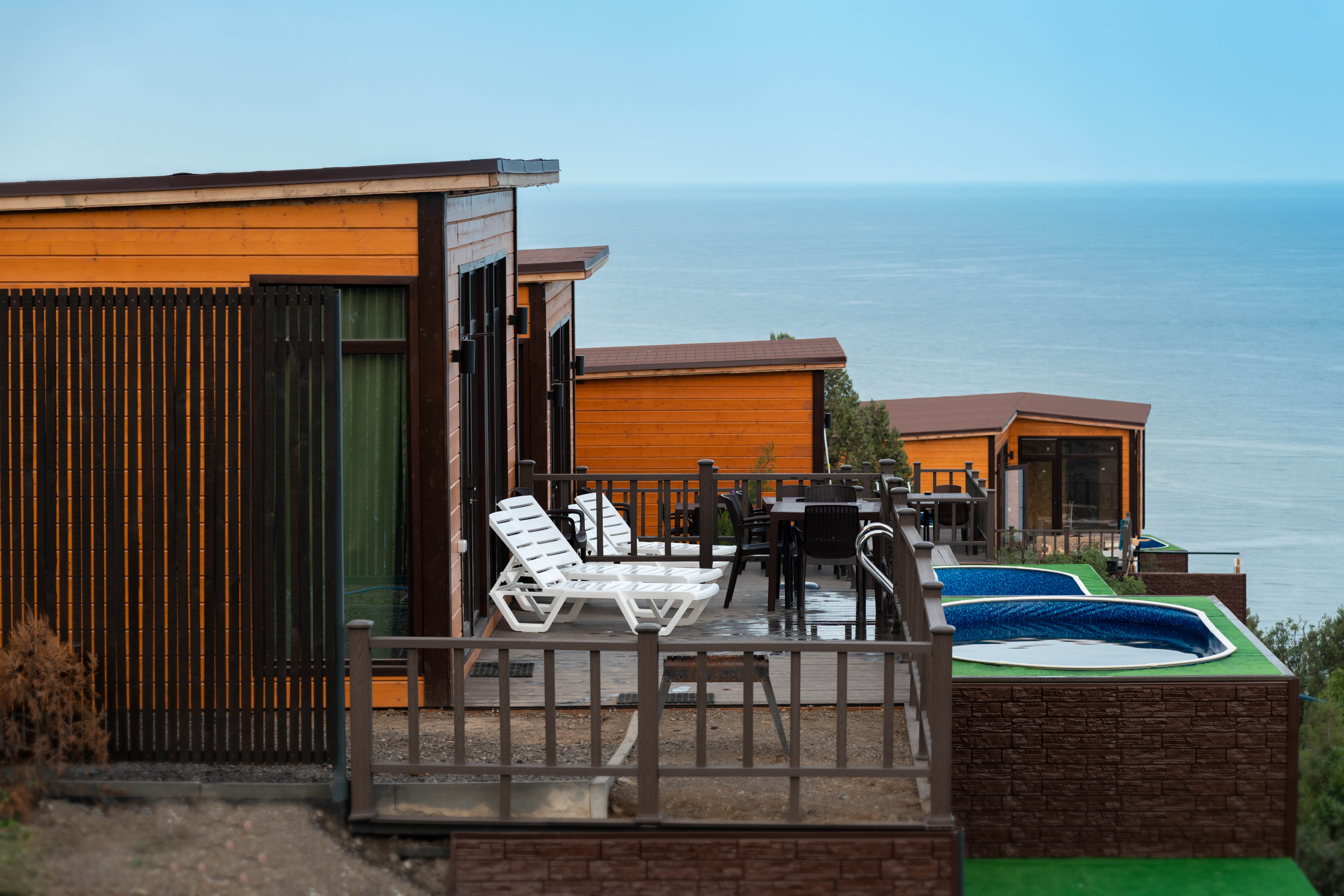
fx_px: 3173
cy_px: 448
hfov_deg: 23.9
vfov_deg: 16.1
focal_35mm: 85
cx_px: 672
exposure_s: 1/500
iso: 200
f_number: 4
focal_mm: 85
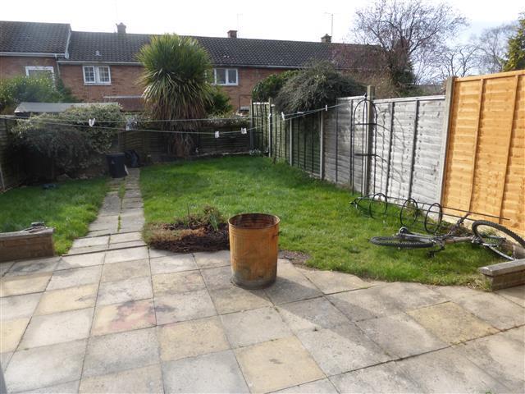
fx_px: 364
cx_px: 262
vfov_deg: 56.8
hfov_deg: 71.6
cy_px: 197
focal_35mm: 24
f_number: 4
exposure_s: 1/250
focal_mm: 4.3
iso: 100
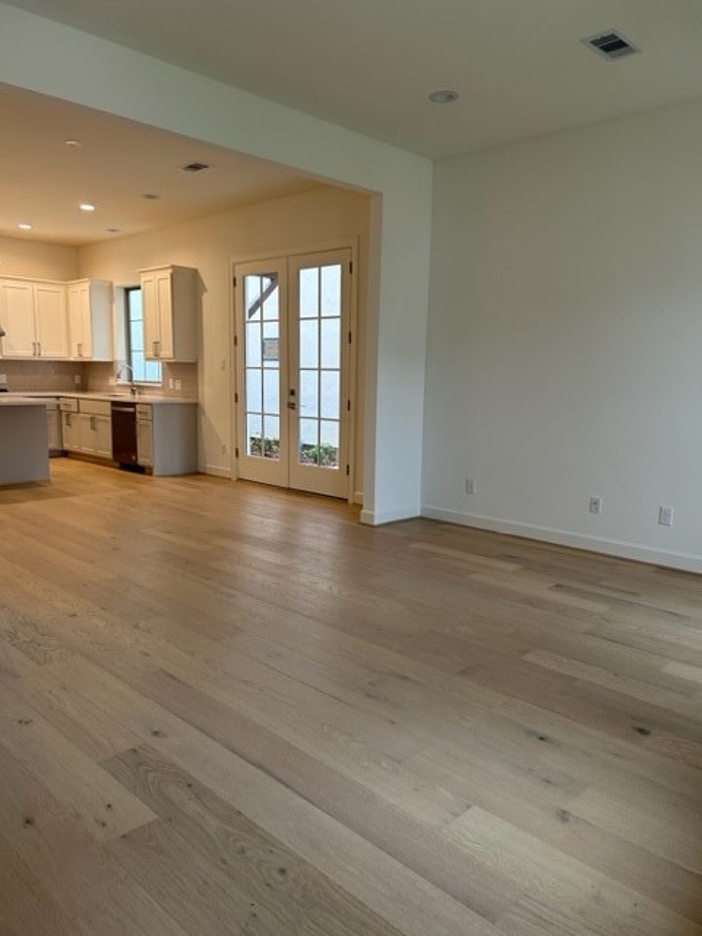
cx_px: 351
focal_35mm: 26
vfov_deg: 67.3
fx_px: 703
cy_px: 468
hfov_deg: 53.1
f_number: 1.5
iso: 100
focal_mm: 5.7
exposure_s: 1/120
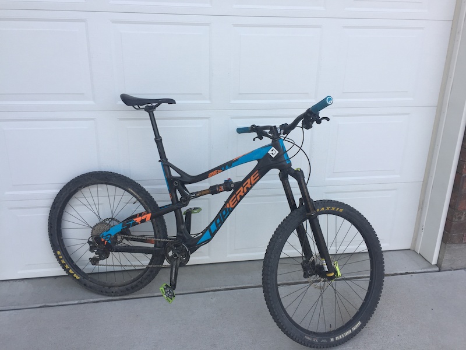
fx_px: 390
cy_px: 175
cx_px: 233
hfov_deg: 61.7
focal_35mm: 29
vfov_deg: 48.2
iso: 32
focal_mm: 4.15
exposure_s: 1/120
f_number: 2.2
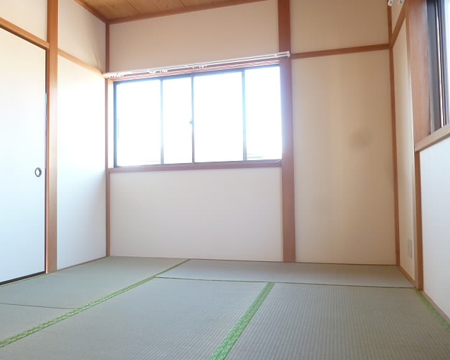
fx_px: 400
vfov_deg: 48.5
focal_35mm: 30
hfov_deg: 58.7
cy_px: 179
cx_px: 206
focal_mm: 5
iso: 400
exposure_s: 1/50
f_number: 3.1
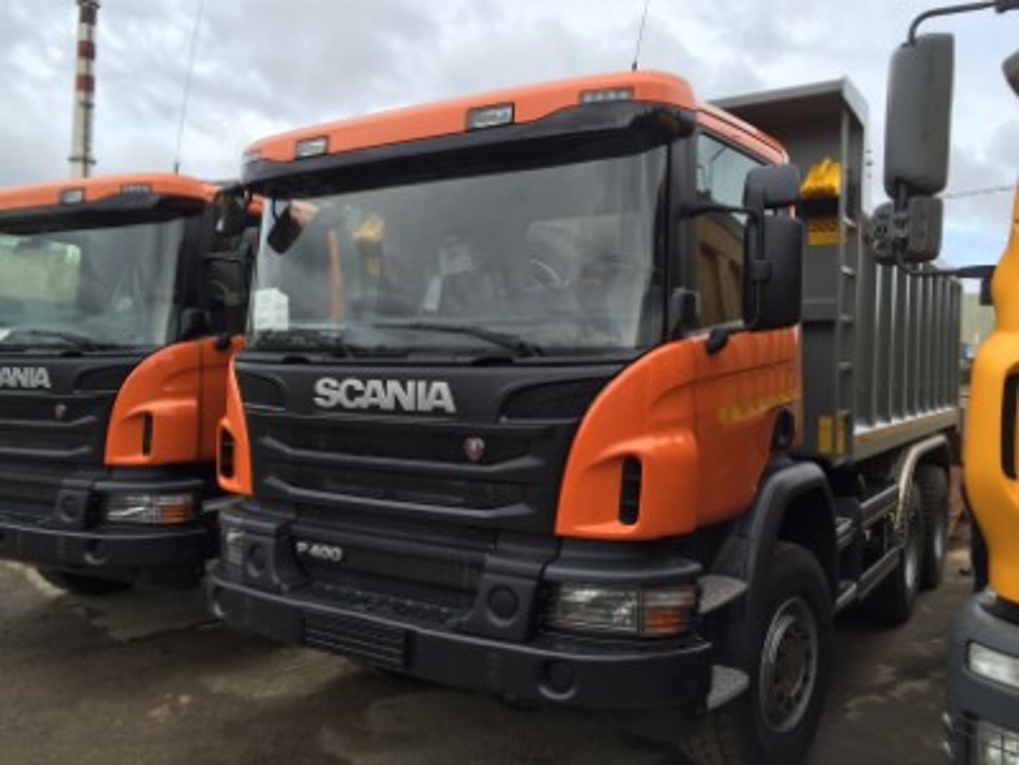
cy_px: 382
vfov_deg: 48.2
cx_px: 510
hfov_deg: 61.7
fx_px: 854
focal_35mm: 29
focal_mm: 4.15
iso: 32
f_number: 2.2
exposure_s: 1/760
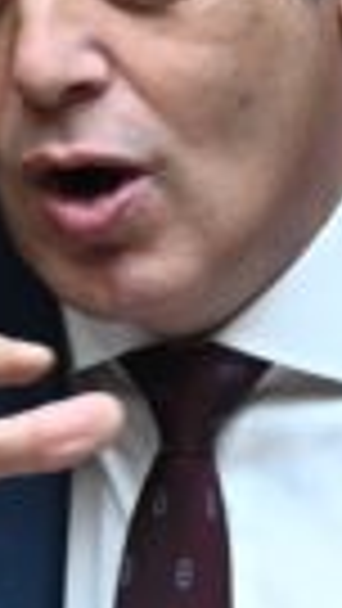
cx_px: 261
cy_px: 320
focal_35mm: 2880
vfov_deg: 0.8
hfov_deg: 0.4
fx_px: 46402
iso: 2800
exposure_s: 1/200
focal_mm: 600
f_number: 6.3
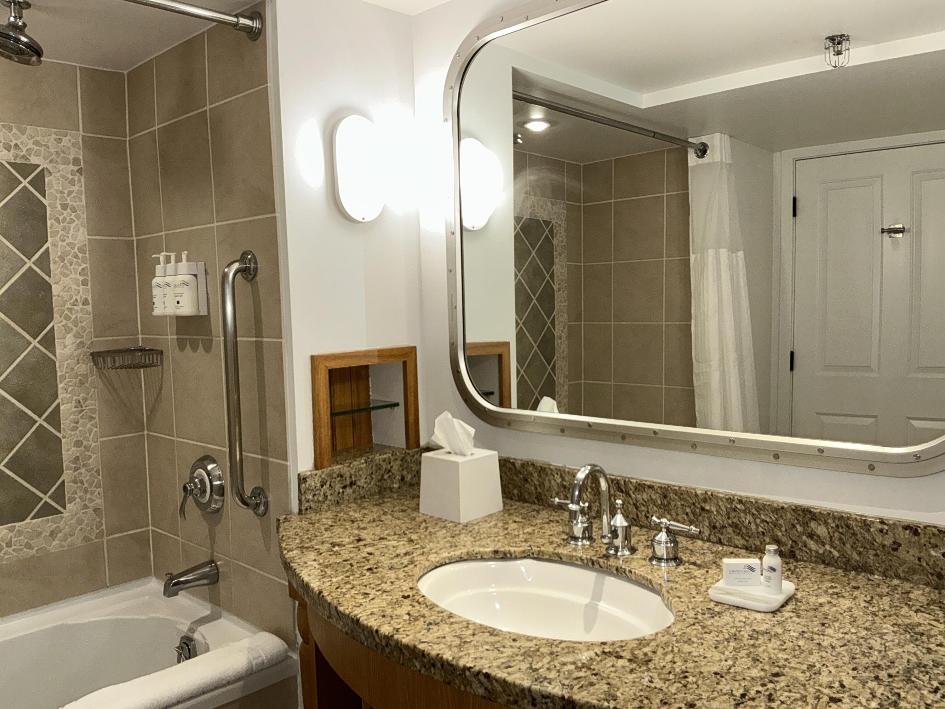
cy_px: 354
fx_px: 764
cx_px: 472
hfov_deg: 63.4
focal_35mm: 28
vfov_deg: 49.7
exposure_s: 1/60
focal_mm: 3
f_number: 1.8
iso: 40
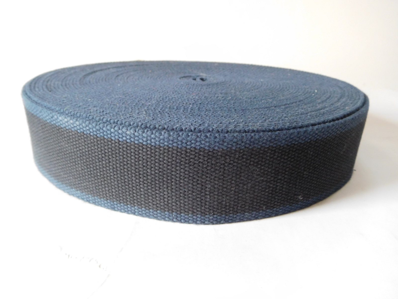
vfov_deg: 54.9
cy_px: 150
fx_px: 287
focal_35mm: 25
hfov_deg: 69.4
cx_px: 199
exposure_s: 1/10
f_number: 3.4
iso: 400
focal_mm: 4.5
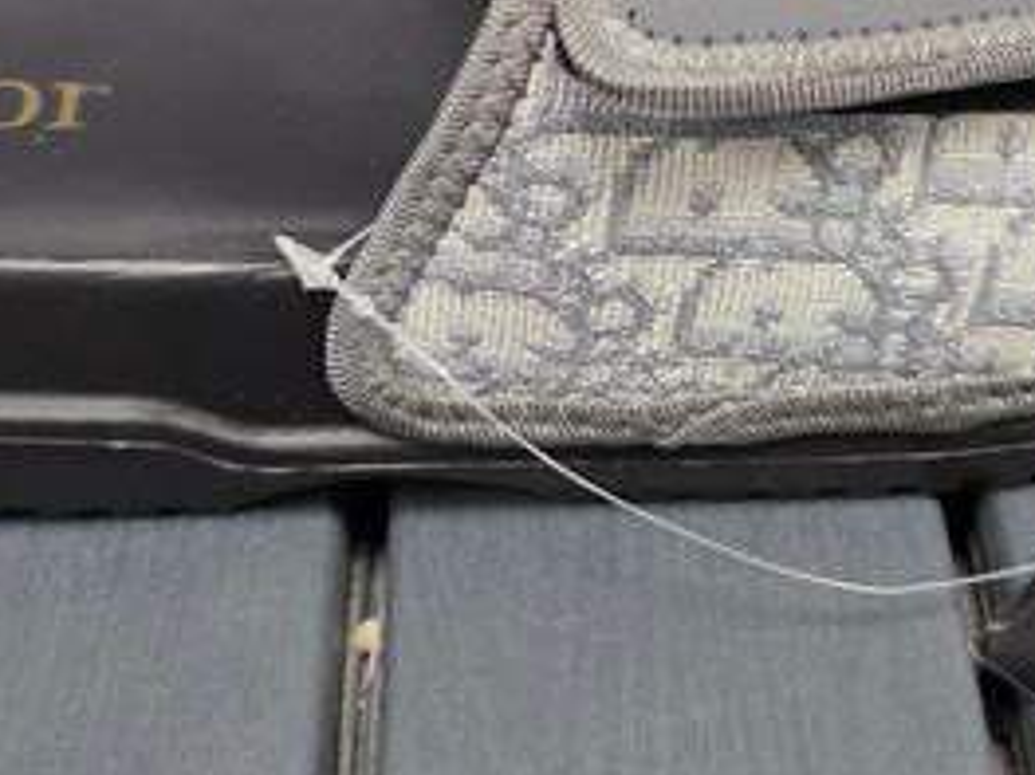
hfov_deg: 27.8
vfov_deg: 20.4
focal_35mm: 70
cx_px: 590
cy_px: 12
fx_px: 2092
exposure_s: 1/100
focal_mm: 6.3
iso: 400
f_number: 1.7
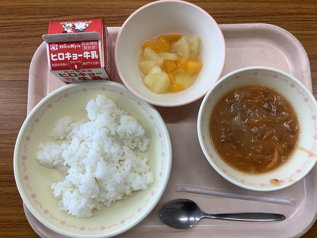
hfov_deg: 58.4
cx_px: 158
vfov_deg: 45.4
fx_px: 284
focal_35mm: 31
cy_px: 119
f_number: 2.4
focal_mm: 3.3
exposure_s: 1/120
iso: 100
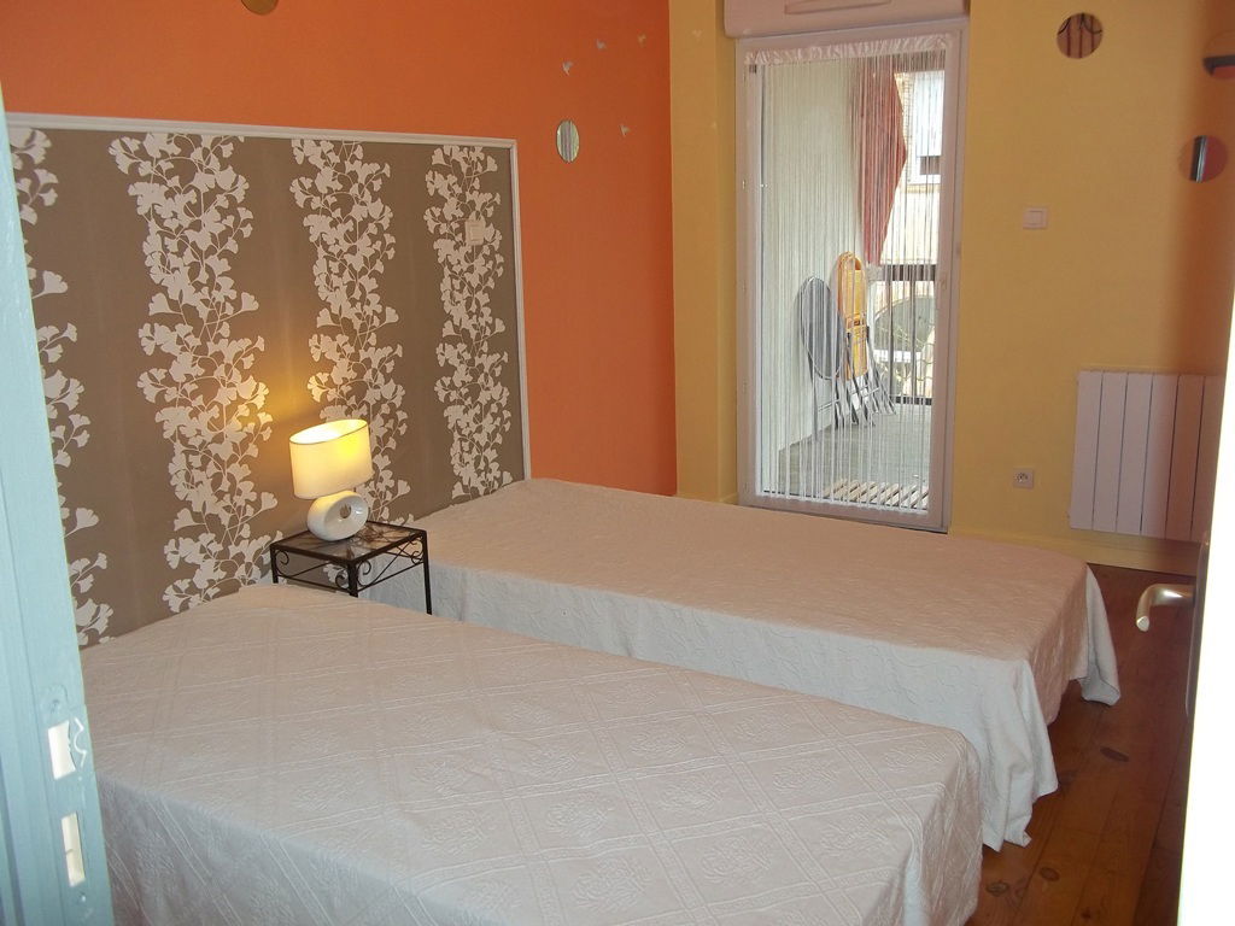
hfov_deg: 56.8
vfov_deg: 44.2
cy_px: 463
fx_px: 1142
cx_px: 618
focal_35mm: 32
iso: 80
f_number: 2.9
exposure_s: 1/30
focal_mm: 5.7
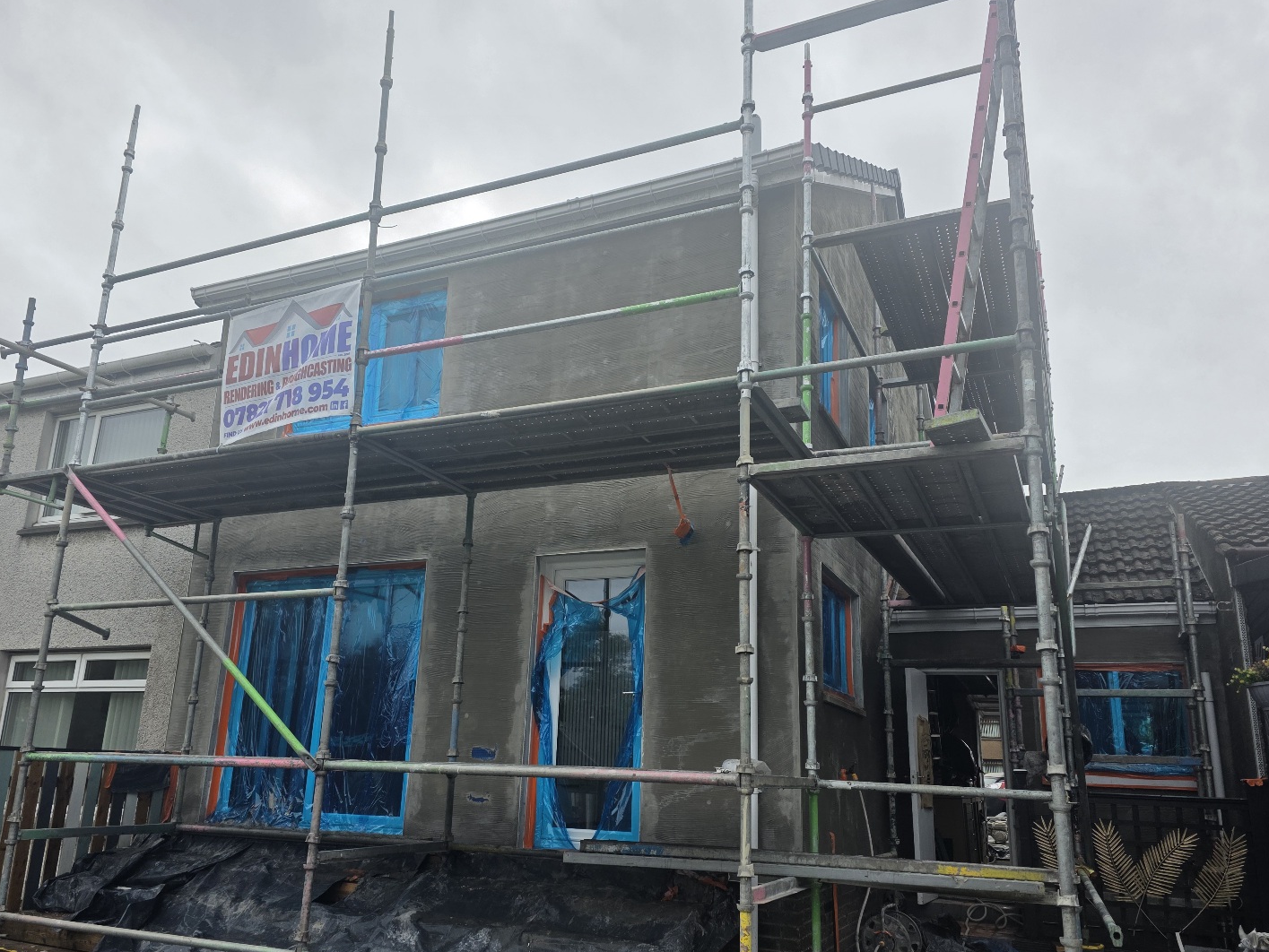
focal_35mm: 26
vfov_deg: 52.9
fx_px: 953
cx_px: 617
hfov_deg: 67.3
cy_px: 535
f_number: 1.7
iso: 80
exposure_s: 1/2500
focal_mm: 6.3
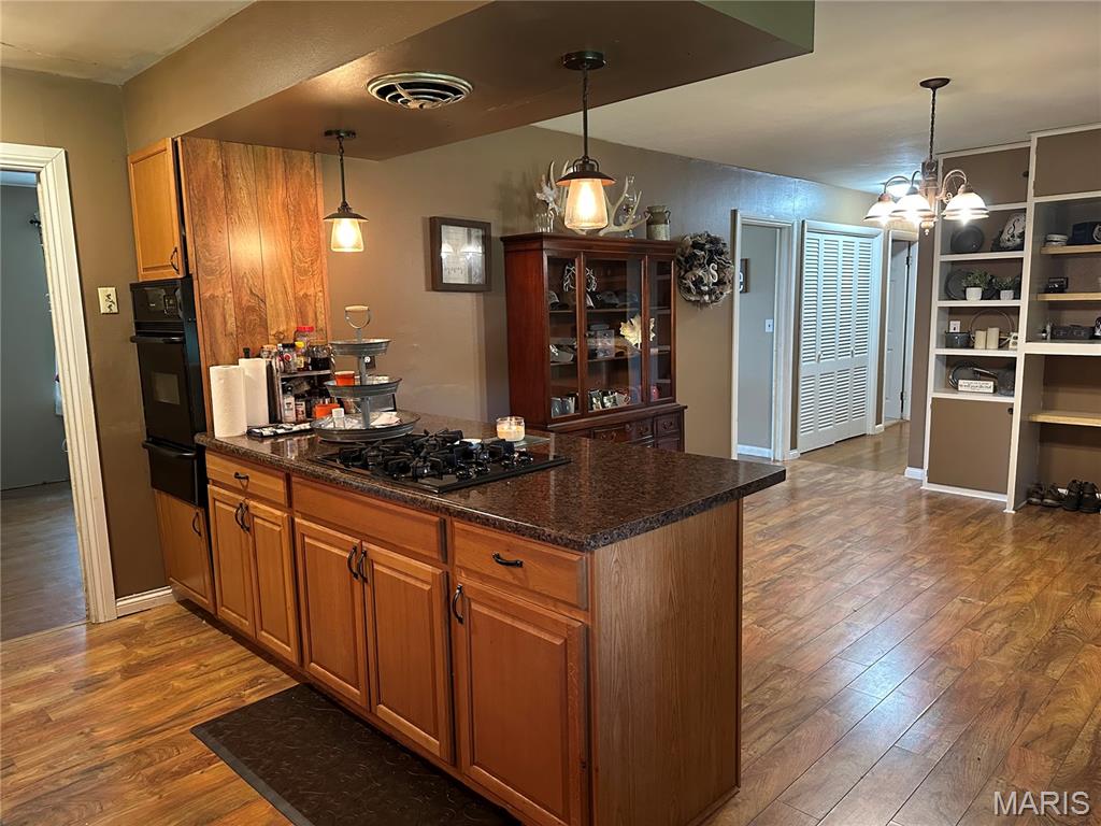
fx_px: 763
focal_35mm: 24
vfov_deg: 56.8
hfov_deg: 71.6
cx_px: 550
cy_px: 413
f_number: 1.78
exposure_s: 1/60
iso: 500
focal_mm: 6.86
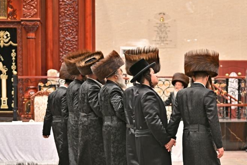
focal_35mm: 109
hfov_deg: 18.6
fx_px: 748
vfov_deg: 12.5
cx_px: 180
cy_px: 125
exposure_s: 1/400
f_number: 2.8
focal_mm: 70
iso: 800
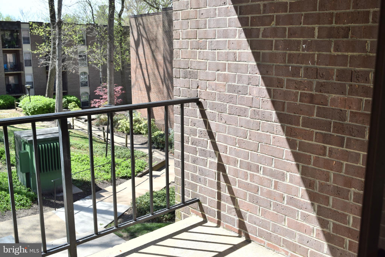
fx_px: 385
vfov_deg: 36.9
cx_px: 192
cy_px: 128
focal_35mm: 36
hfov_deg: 53.1
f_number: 9
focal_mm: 24
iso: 200
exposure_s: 1/320
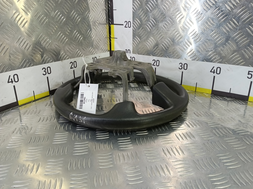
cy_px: 94
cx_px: 126
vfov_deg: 58.9
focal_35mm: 23
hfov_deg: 73.9
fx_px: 168
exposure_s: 1/50
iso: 125
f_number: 1.6
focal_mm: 4.11
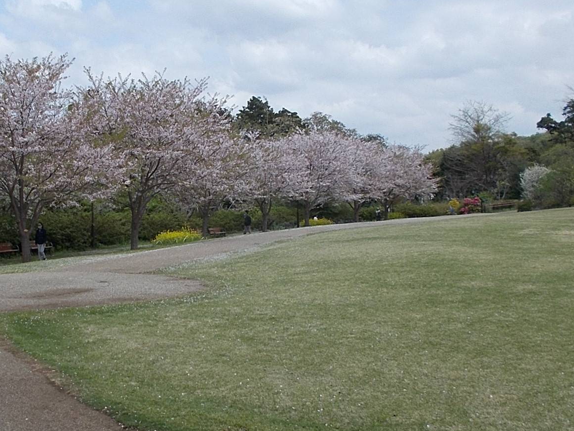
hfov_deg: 36.9
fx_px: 846
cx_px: 166
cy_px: 182
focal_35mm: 51
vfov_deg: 28.5
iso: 80
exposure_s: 1/200
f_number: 8
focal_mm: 4.6
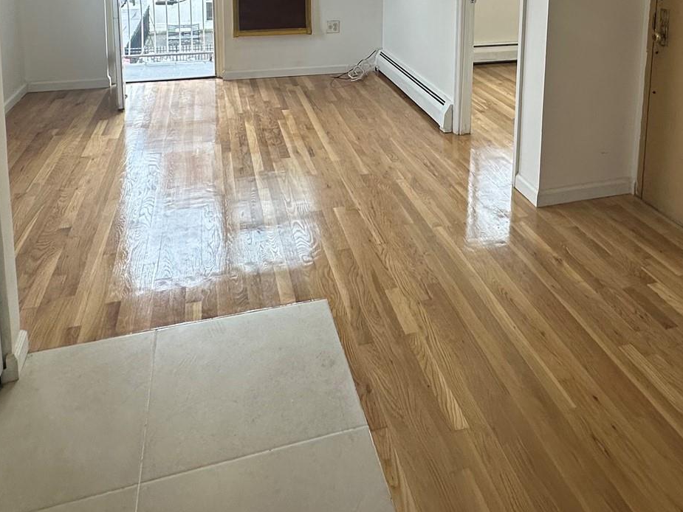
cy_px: -1
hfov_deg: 58.0
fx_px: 612
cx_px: 404
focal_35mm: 31
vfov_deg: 39.9
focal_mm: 2.22
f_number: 2.2
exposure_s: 1/120
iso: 50
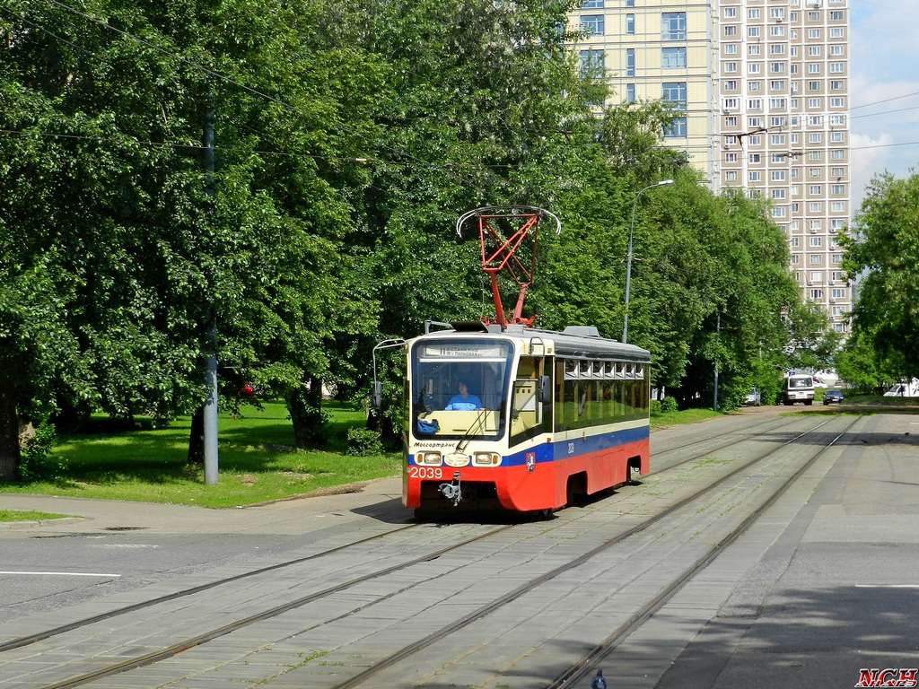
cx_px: 460
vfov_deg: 21.6
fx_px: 1805
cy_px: 344
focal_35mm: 68
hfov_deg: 28.6
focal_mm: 12.1
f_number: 4.7
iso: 160
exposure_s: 1/800
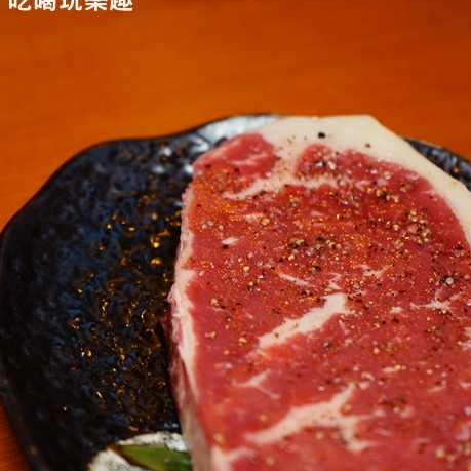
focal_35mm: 83
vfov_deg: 20.9
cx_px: 279
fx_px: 1278
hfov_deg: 20.9
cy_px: 234
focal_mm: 56
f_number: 5
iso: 1600
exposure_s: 1/60
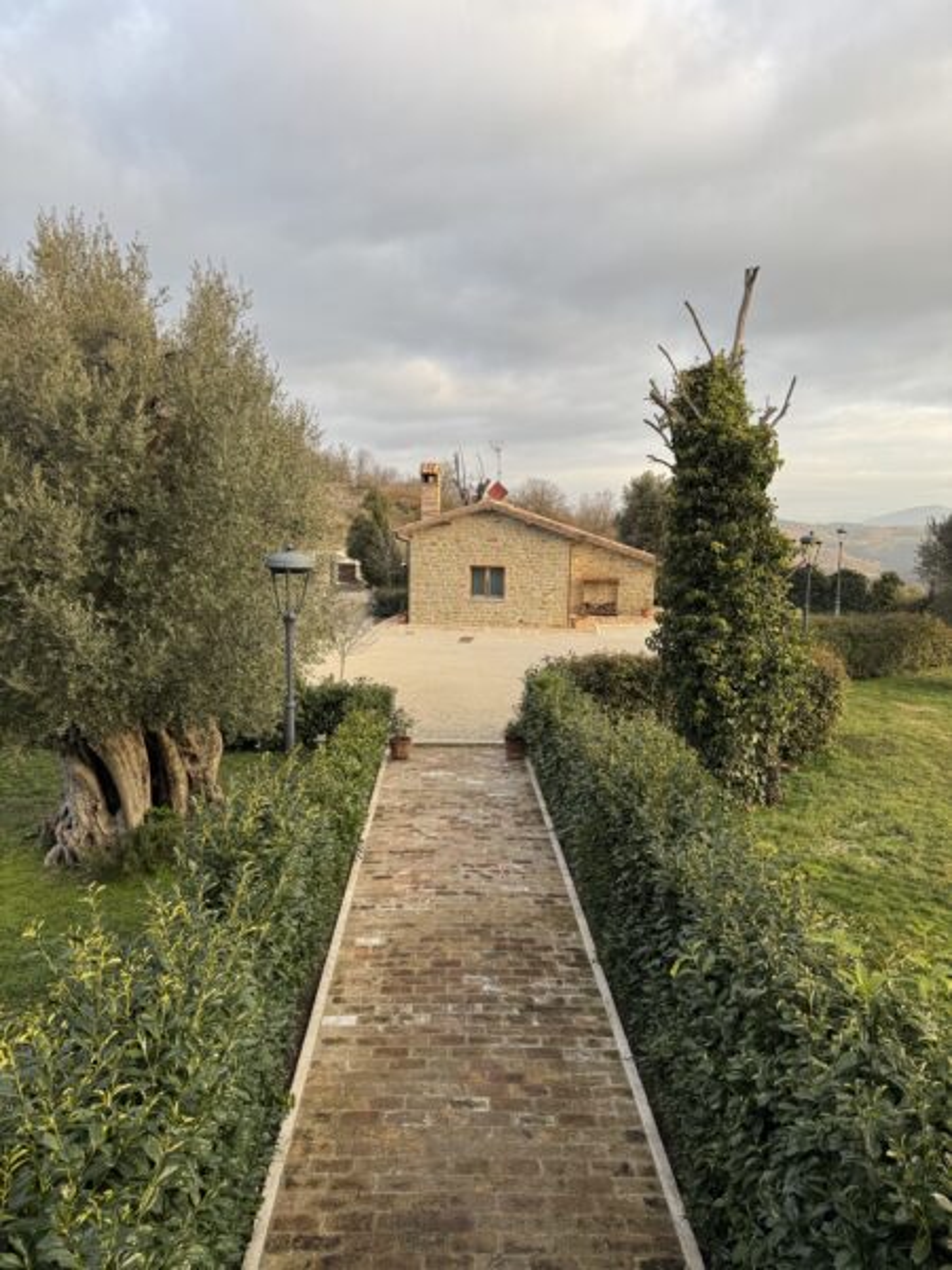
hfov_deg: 56.8
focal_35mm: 24
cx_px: 476
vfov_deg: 71.6
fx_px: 880
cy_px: 635
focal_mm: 6.76
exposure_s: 1/518
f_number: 1.78
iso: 80
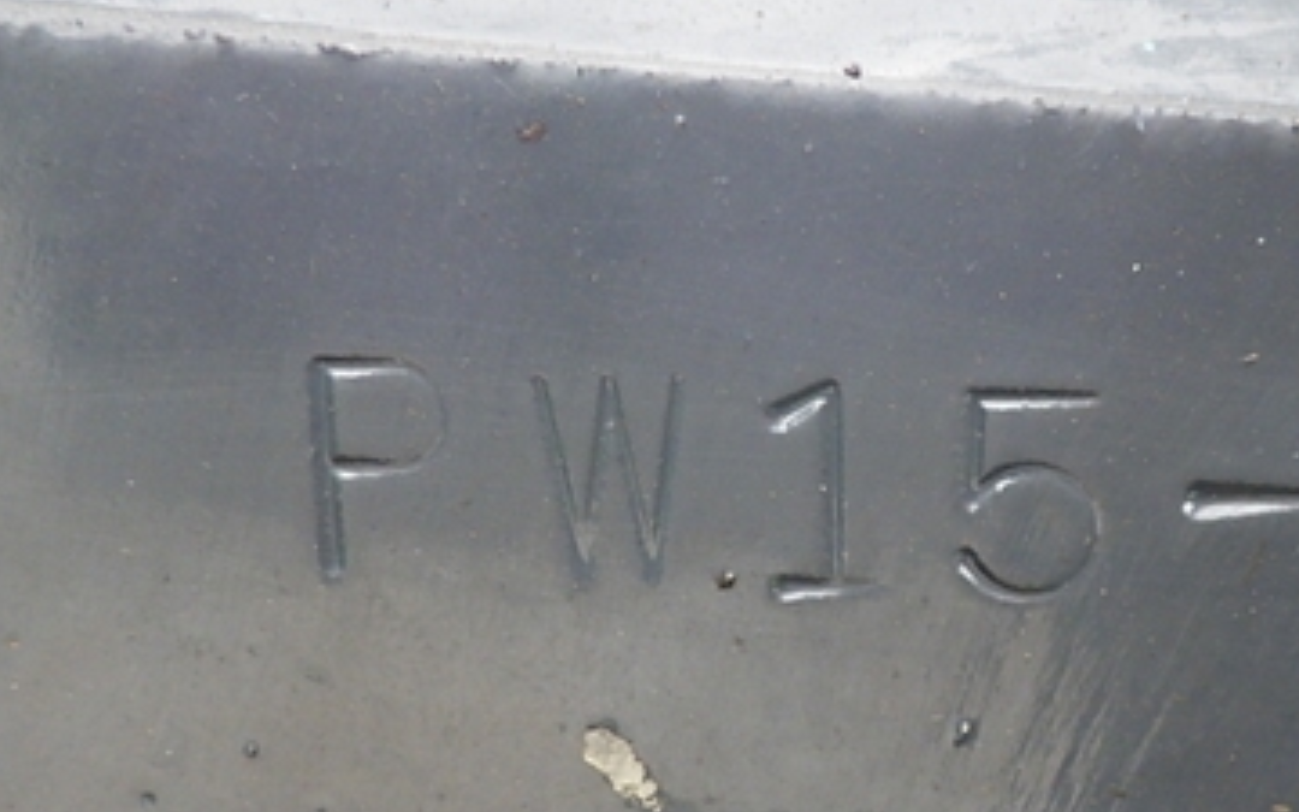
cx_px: 769
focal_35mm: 48
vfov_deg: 26.8
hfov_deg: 41.7
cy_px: 516
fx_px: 1699
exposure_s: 1/60
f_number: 3.8
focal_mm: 6.1
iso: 250
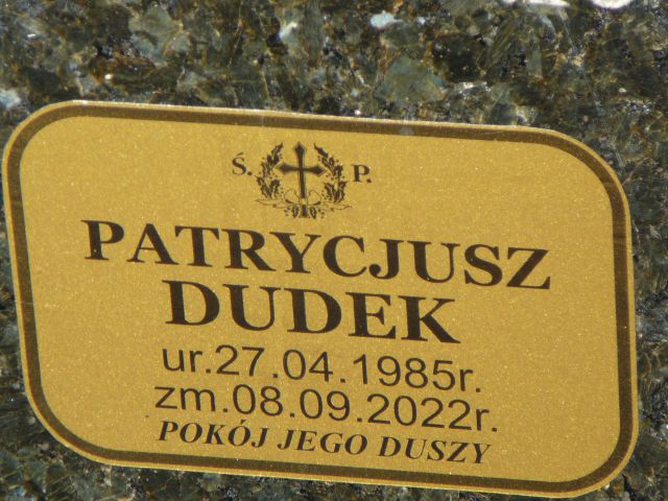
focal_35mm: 229
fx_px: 4419
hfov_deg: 8.6
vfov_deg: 6.5
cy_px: 250
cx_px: 334
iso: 80
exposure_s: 1/320
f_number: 4.1
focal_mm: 34.1
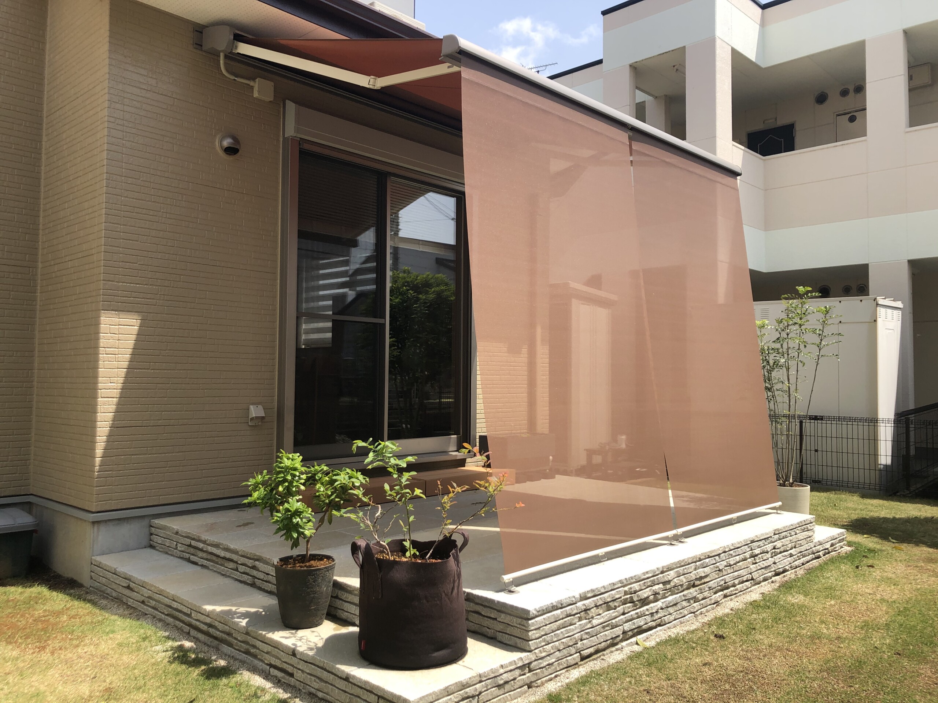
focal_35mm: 28
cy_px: 352
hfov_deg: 63.4
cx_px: 469
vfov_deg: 49.7
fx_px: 759
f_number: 1.8
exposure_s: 1/991
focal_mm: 3.99
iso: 20
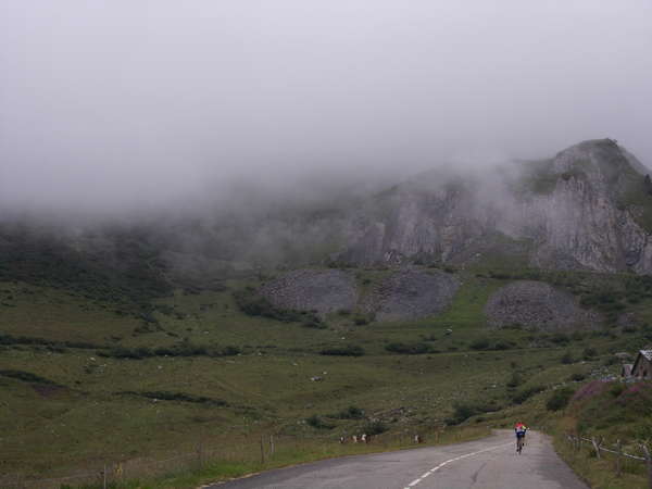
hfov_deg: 27.4
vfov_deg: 20.7
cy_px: 244
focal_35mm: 71
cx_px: 326
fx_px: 1337
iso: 80
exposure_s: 1/400
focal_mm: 10
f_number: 4.3
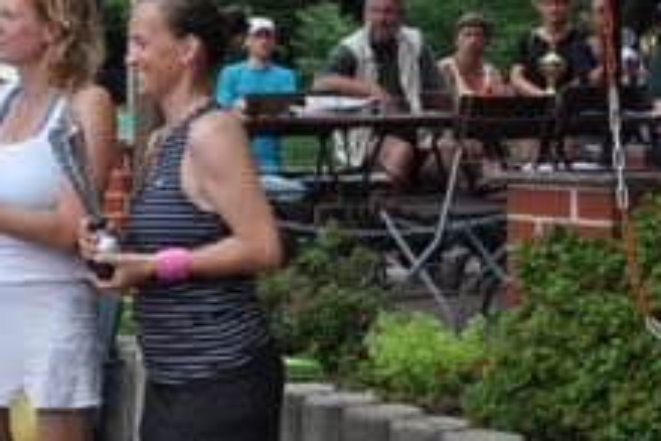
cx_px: 193
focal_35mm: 86
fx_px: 1579
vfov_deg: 15.8
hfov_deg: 23.5
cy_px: 133
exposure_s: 1/1250
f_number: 4.5
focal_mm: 28
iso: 400
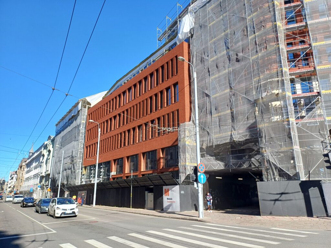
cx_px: 166
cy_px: 124
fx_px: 239
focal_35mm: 25
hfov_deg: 69.4
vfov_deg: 54.9
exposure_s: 1/766
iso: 50
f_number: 1.8
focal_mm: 4.65
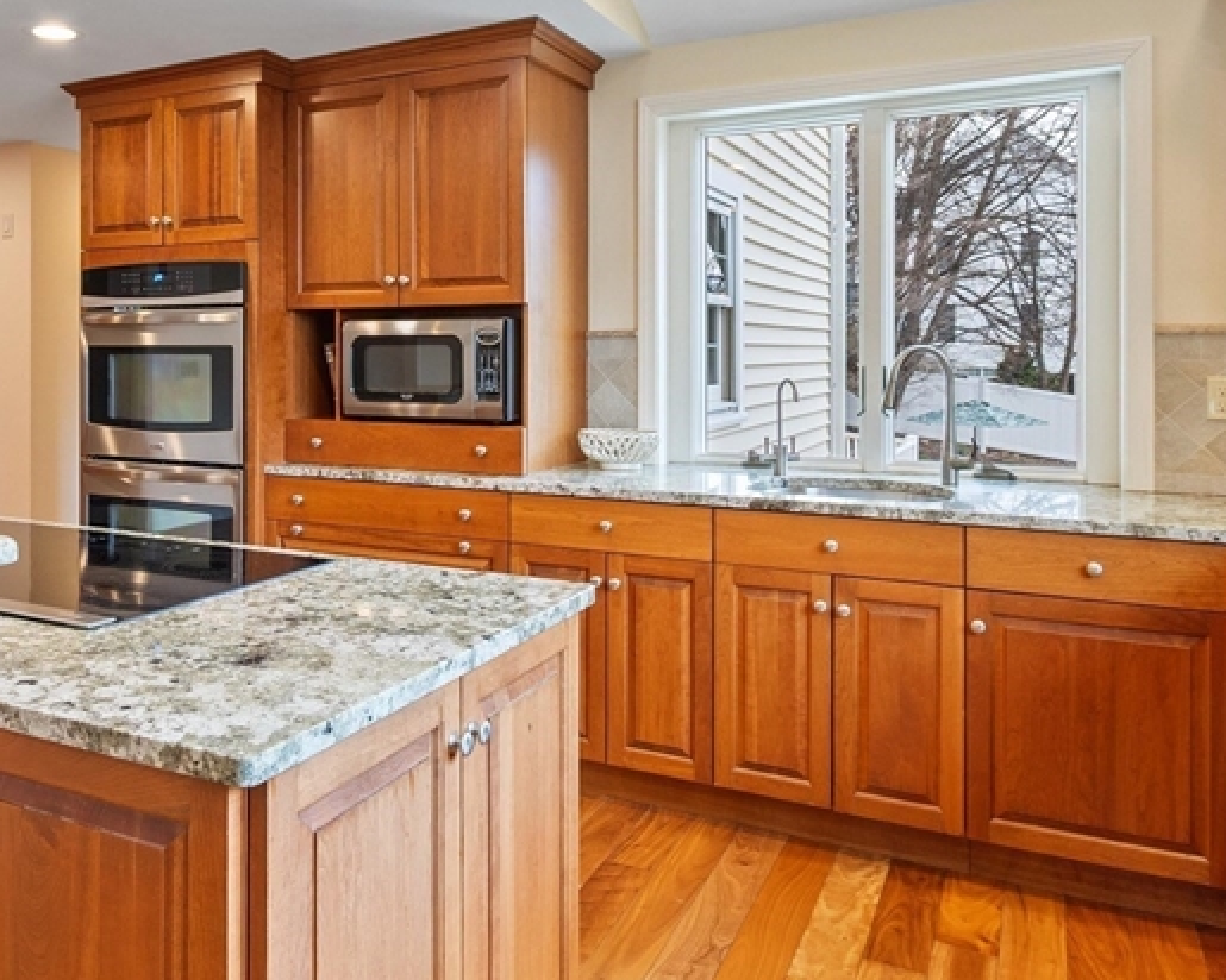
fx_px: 1016
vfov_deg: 50.6
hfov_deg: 61.1
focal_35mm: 28
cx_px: 438
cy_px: 327
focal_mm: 10
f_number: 7.1
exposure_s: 1/6
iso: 400
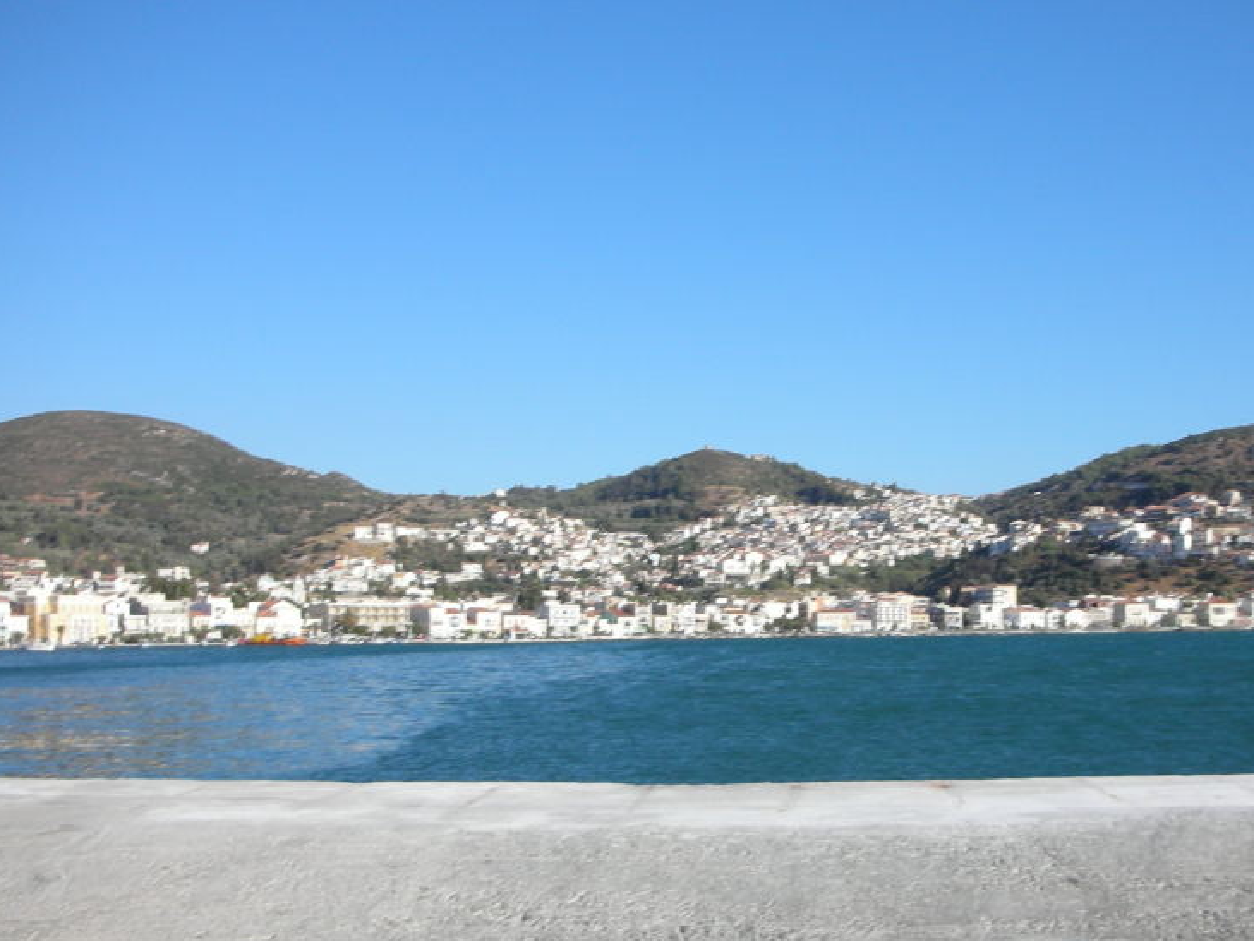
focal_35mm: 49
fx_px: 1776
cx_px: 733
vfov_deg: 29.7
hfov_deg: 38.8
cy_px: 519
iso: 50
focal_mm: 5.8
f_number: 8.5
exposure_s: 1/84.7
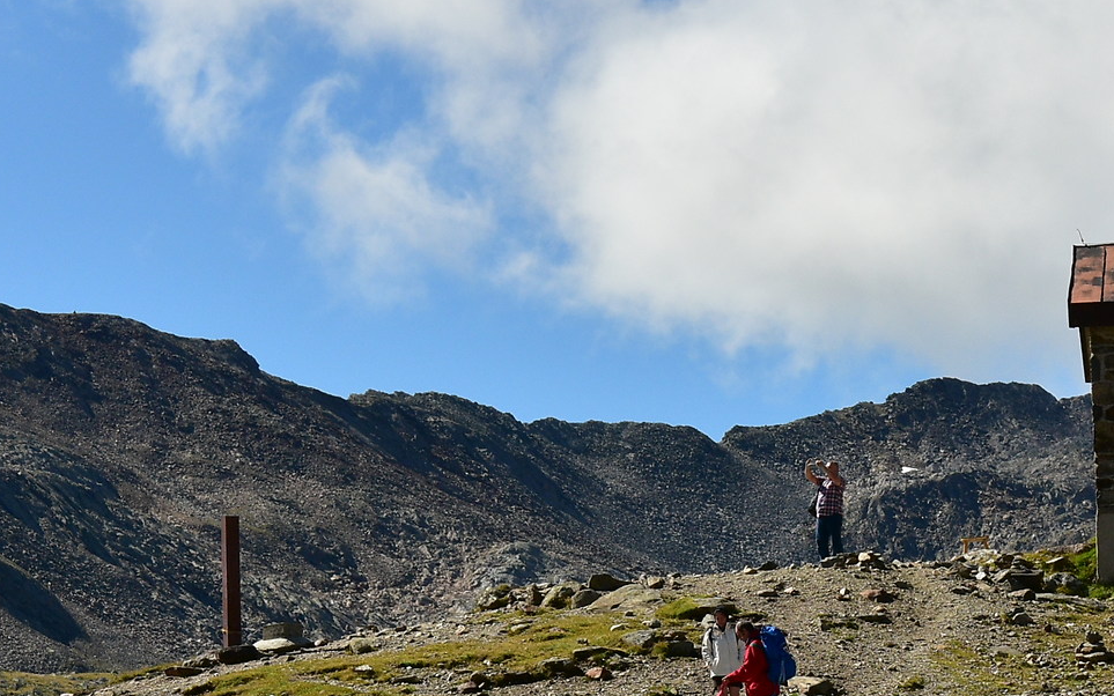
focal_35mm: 183
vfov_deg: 7.2
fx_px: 5556
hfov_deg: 11.4
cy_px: 285
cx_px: 1045
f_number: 10
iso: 320
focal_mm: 48
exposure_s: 1/1000
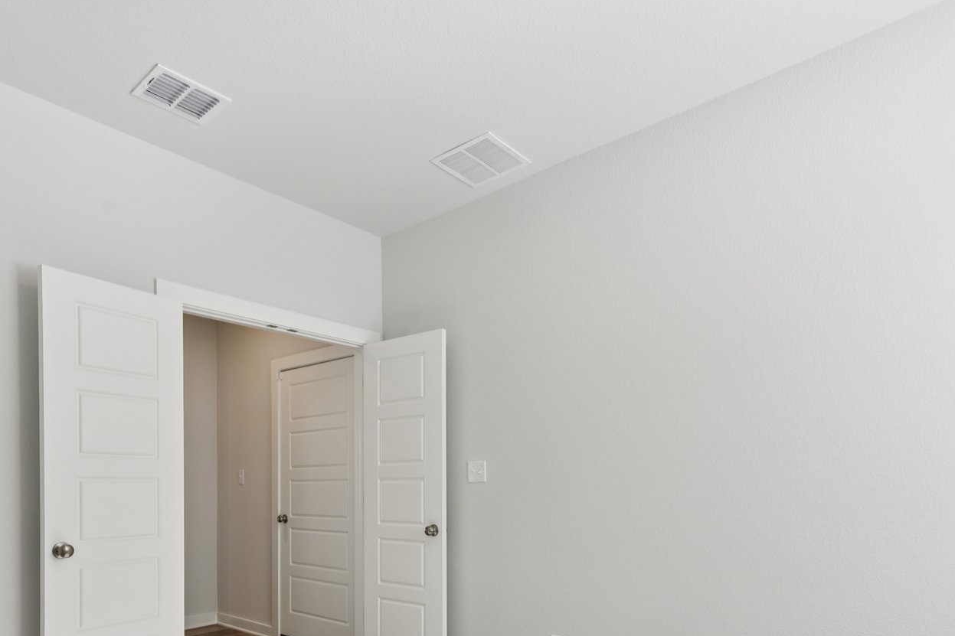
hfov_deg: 75.8
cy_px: 493
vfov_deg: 52.2
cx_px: 417
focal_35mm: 23
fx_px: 610
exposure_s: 1/100
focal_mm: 14
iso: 400
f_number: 8
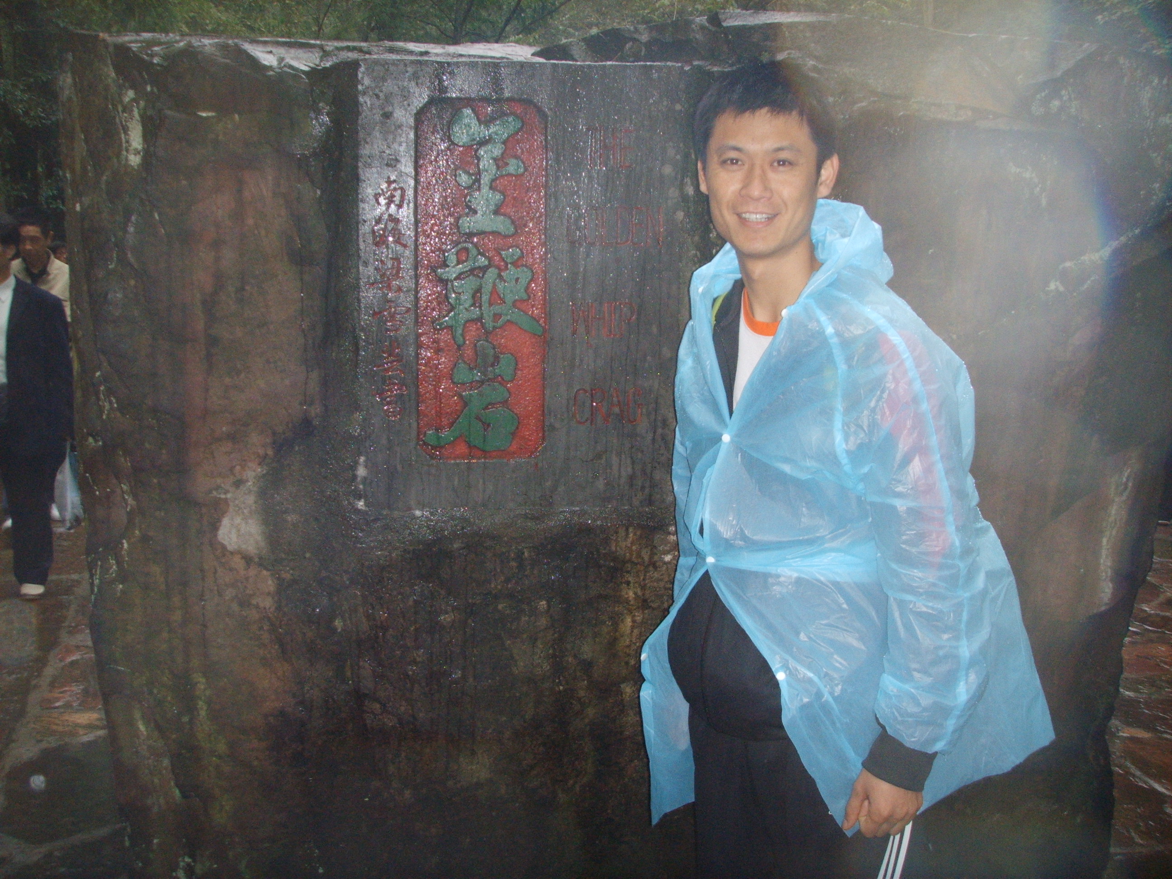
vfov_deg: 36.8
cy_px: 440
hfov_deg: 47.9
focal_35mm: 39
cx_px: 586
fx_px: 1320
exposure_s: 1/45
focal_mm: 6.6
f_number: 3.5
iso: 209
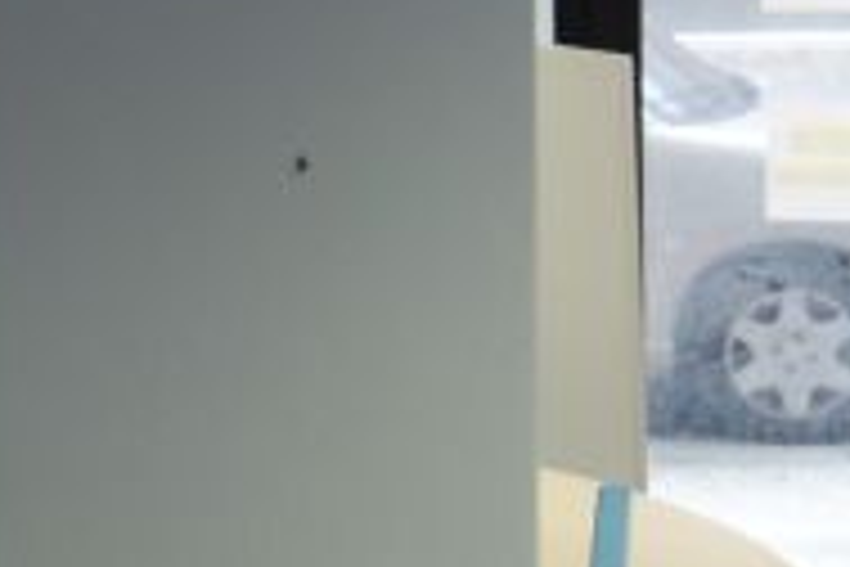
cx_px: -261
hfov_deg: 13.0
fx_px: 3589
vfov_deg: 9.0
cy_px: 38
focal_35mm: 152
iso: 400
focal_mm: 10.4
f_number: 1.8
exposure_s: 1/160
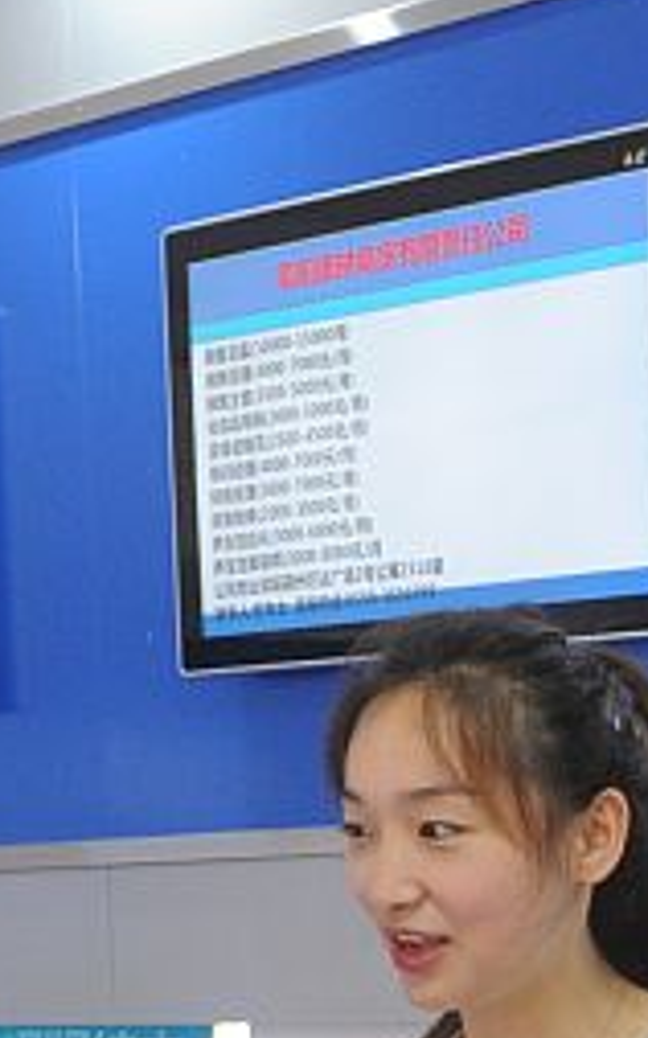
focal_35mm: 116
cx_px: 1165
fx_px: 3280
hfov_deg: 10.6
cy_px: 1188
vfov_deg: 17.3
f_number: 4.5
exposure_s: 1/80
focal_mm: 24
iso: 1600
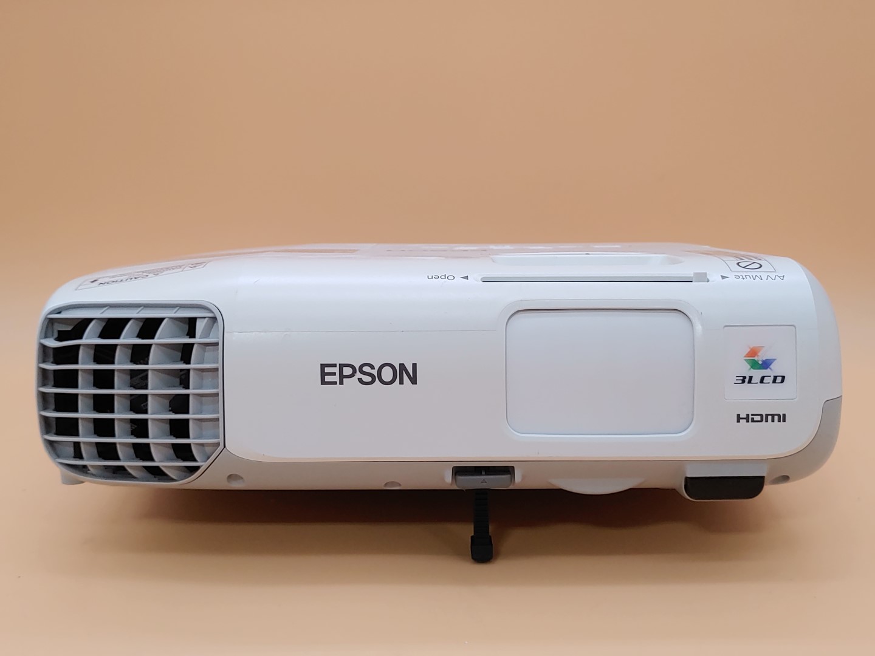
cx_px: 438
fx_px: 1036
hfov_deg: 45.8
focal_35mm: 41
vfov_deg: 35.1
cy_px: 328
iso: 50
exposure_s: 1/120
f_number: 1.8
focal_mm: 4.36
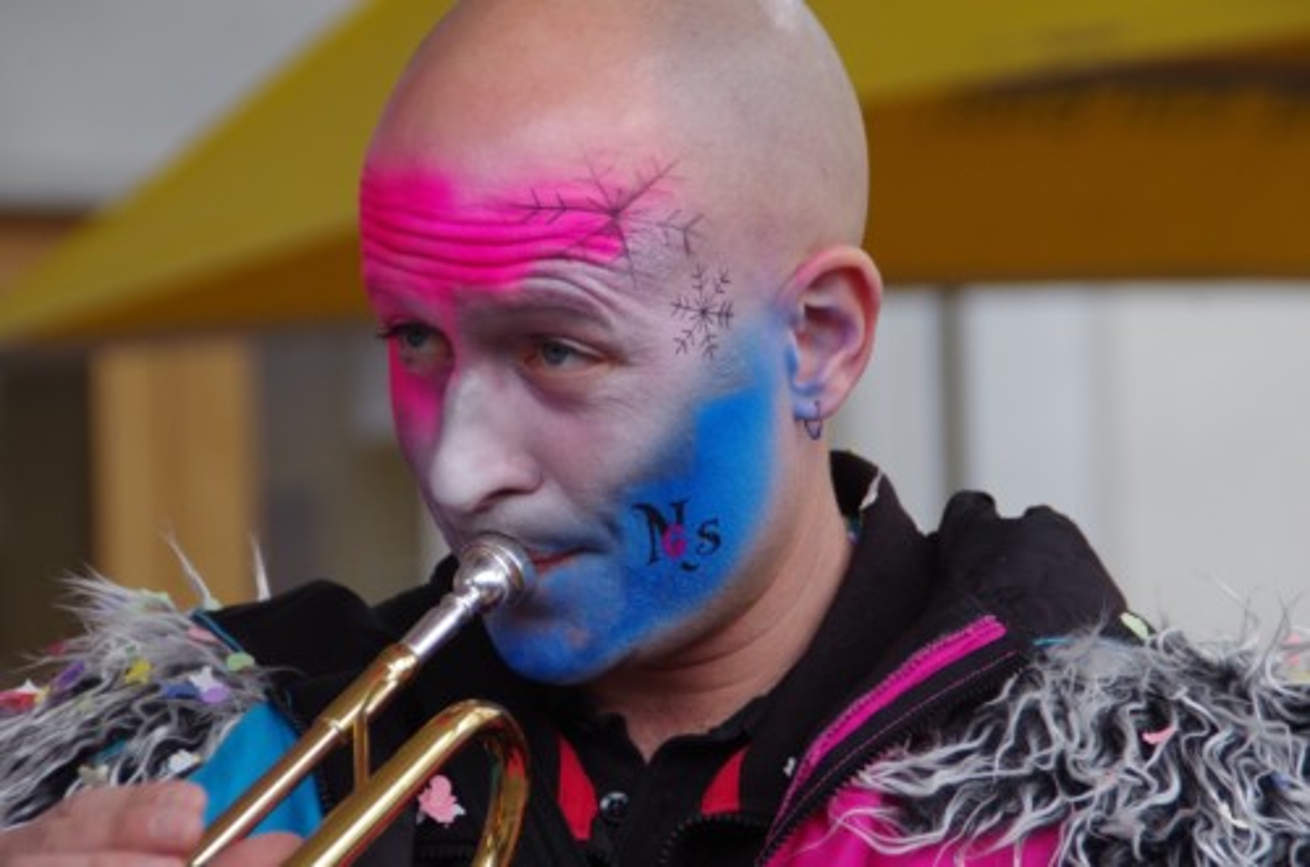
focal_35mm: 195
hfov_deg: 10.6
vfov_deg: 7.0
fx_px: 7080
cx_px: 655
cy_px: 434
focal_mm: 130
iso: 800
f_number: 6.3
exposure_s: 1/200
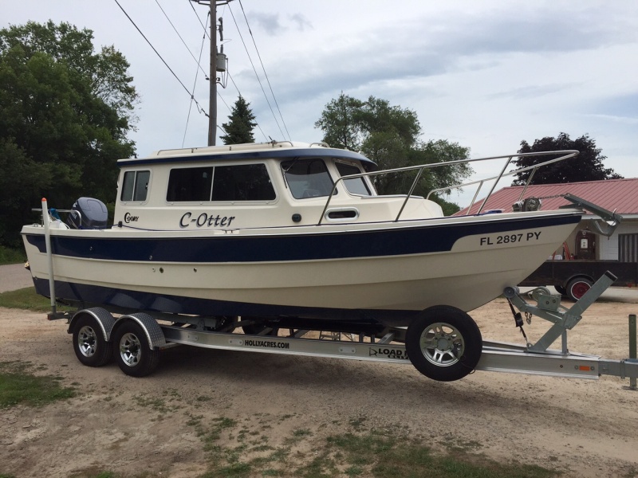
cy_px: 239
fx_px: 534
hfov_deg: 61.7
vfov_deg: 48.2
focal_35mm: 29
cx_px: 319
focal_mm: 4.15
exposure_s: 1/2083
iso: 32
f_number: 2.2
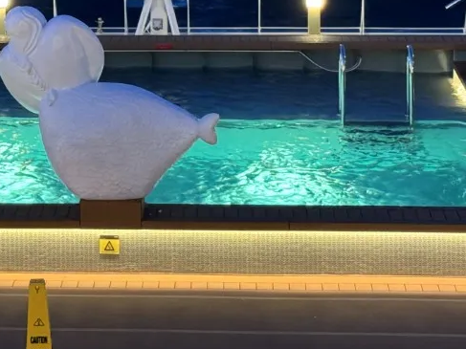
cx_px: 99
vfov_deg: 10.2
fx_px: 1911
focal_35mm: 142
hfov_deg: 13.8
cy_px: -93
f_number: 1.78
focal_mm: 6.86
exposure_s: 1/30
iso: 500
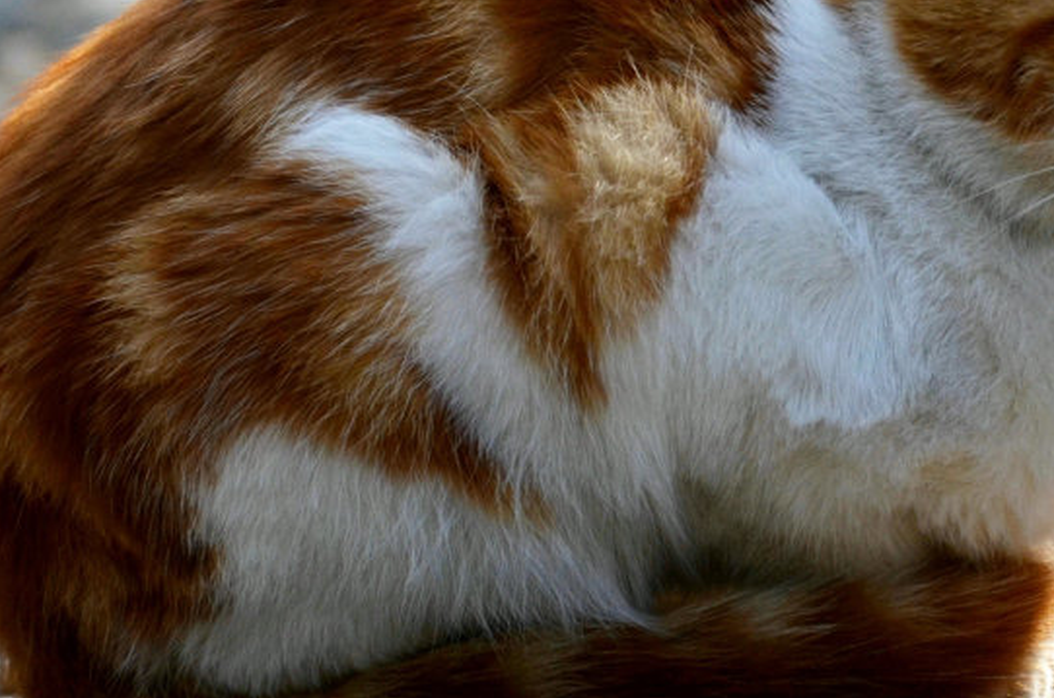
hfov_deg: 5.2
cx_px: 727
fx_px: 11599
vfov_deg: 3.4
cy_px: 161
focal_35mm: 397
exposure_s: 1/1000
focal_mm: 140
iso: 500
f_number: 5.6
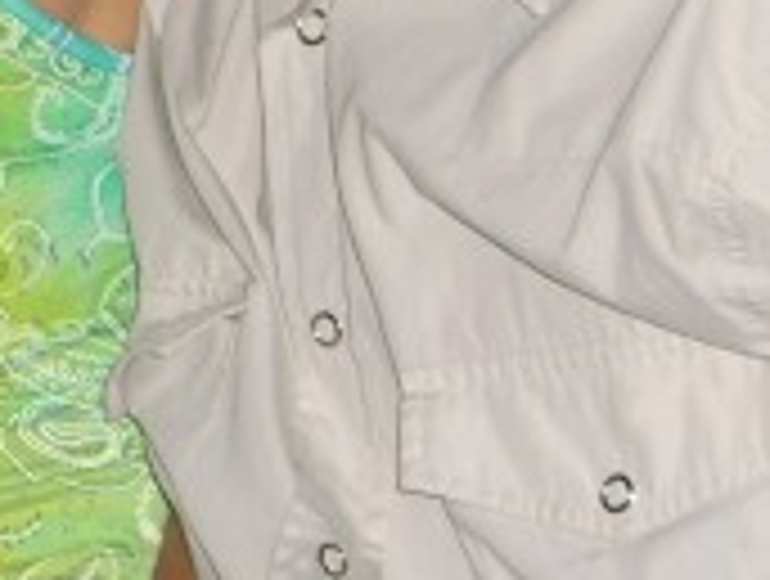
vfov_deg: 5.6
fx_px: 5929
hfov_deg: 7.4
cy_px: -9
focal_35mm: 266
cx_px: -9
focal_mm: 11.8
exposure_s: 1/60
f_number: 3.6
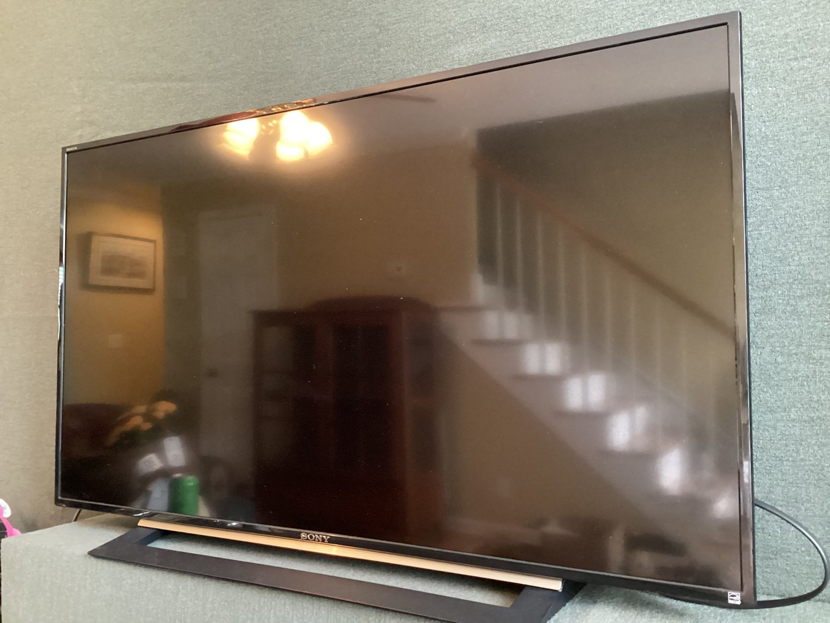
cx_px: 415
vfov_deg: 45.4
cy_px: 312
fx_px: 743
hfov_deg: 58.3
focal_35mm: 31
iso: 640
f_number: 2.4
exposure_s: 1/20
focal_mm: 3.3
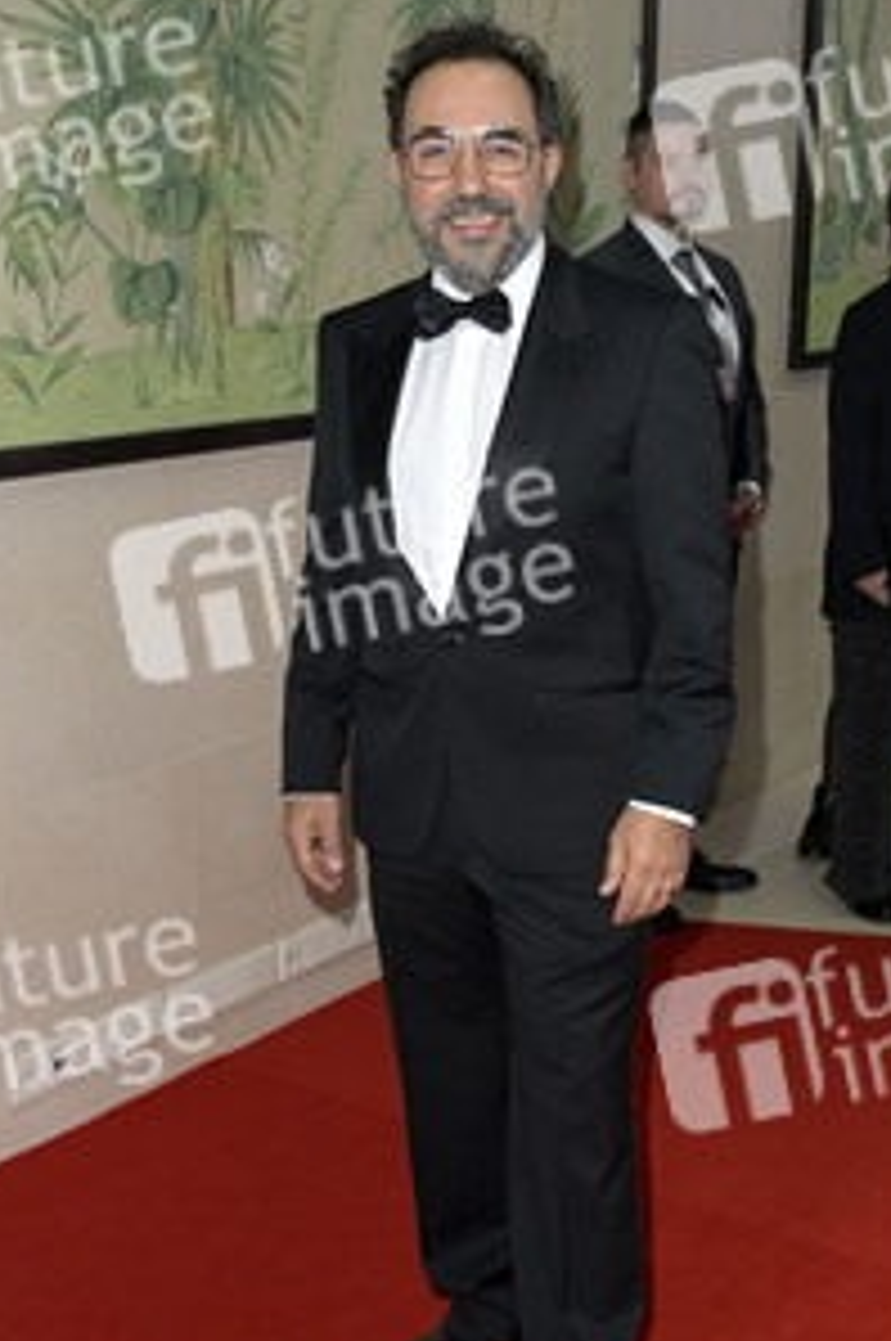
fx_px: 1898
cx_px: 472
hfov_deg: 26.4
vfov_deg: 38.8
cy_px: 801
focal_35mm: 51
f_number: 5.6
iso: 640
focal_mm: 38
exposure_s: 1/250
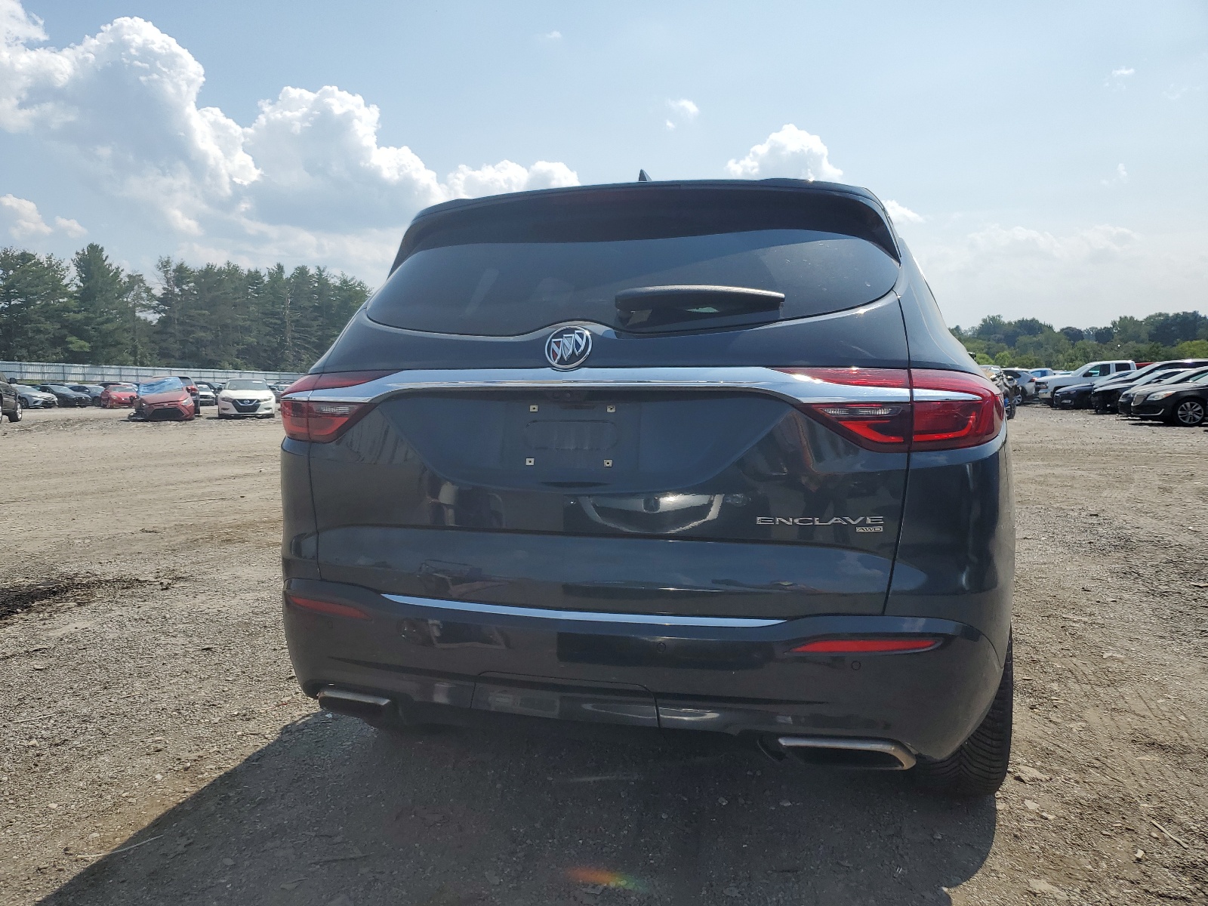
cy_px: 453
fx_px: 907
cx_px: 604
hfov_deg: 67.3
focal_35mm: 26
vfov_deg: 53.1
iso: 50
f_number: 1.5
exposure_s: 1/5000
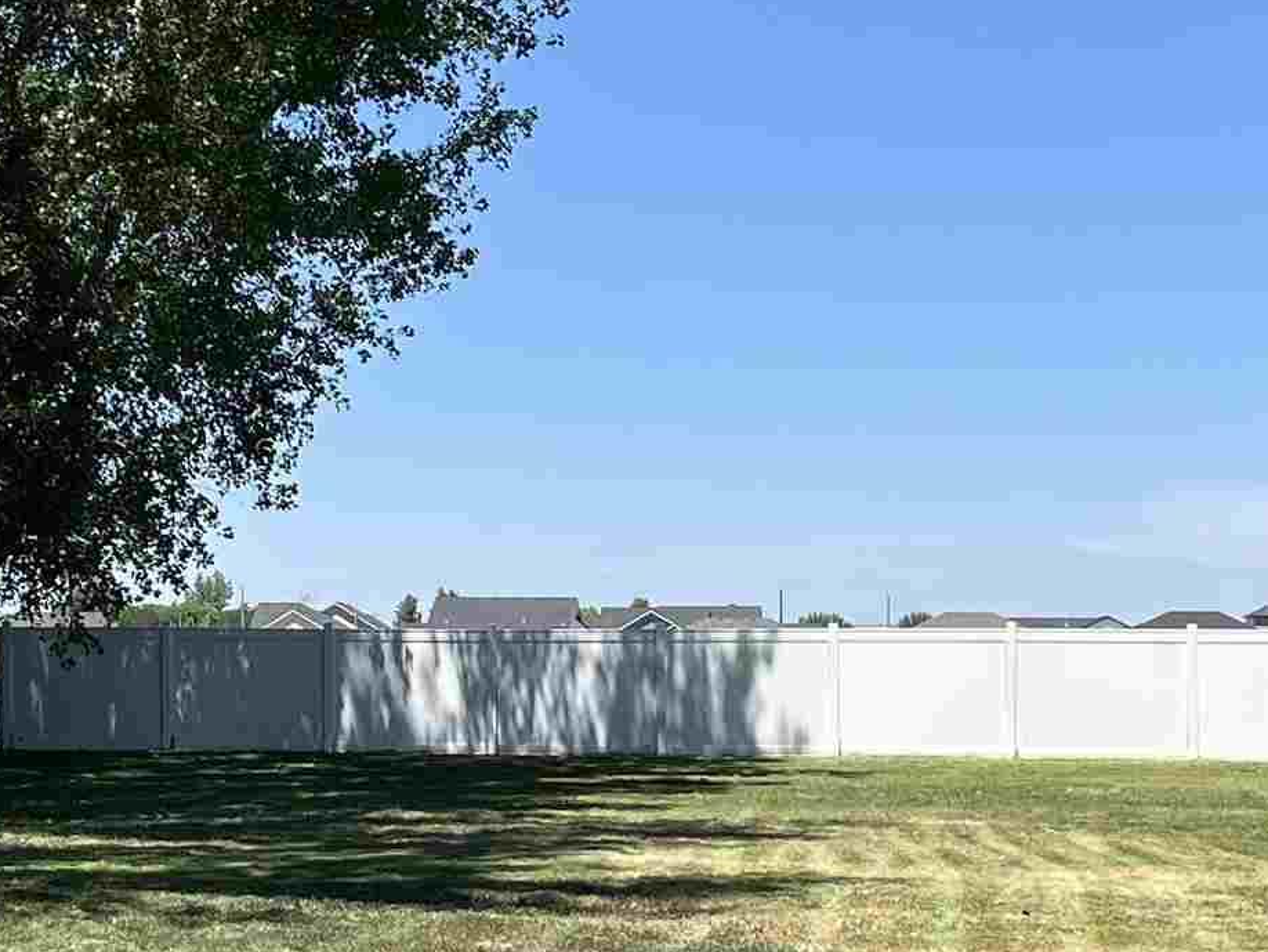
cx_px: 314
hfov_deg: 22.3
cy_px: 656
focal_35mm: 87
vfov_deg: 16.9
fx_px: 3188
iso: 50
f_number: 1.6
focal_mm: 5.1
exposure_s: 1/2899
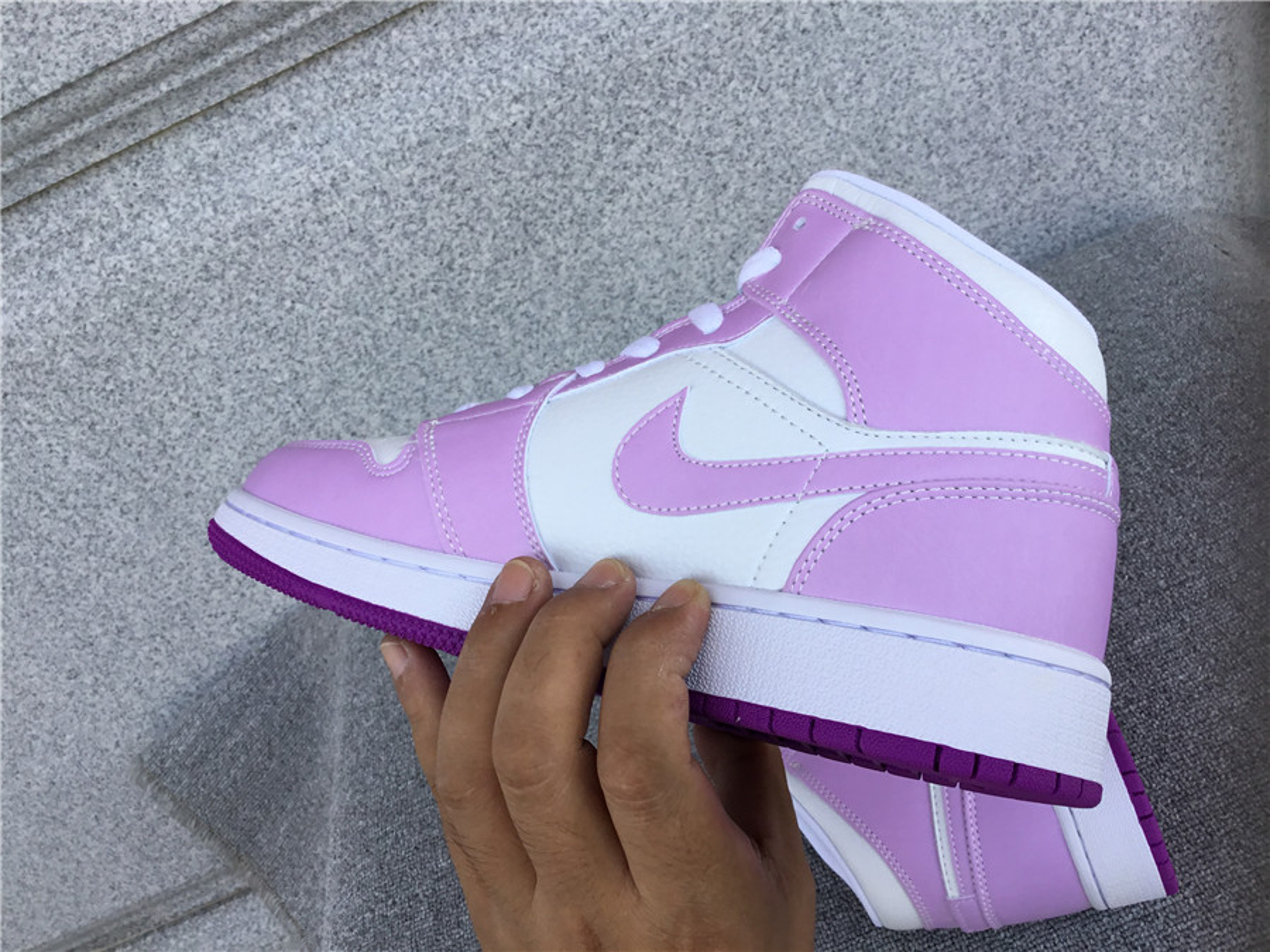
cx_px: 635
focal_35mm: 31
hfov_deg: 58.4
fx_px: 1137
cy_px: 476
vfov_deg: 45.4
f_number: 2.4
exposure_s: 1/431
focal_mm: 3.3
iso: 25
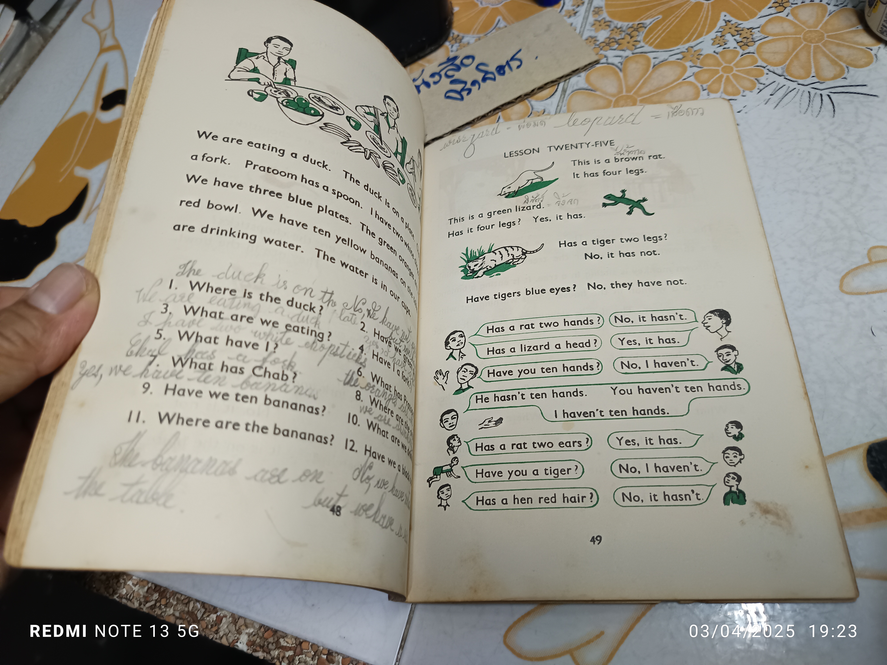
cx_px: 444
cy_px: 332
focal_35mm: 24
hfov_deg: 71.6
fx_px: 615
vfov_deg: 56.8
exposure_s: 1/33.3
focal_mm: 5.31
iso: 847
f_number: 1.7
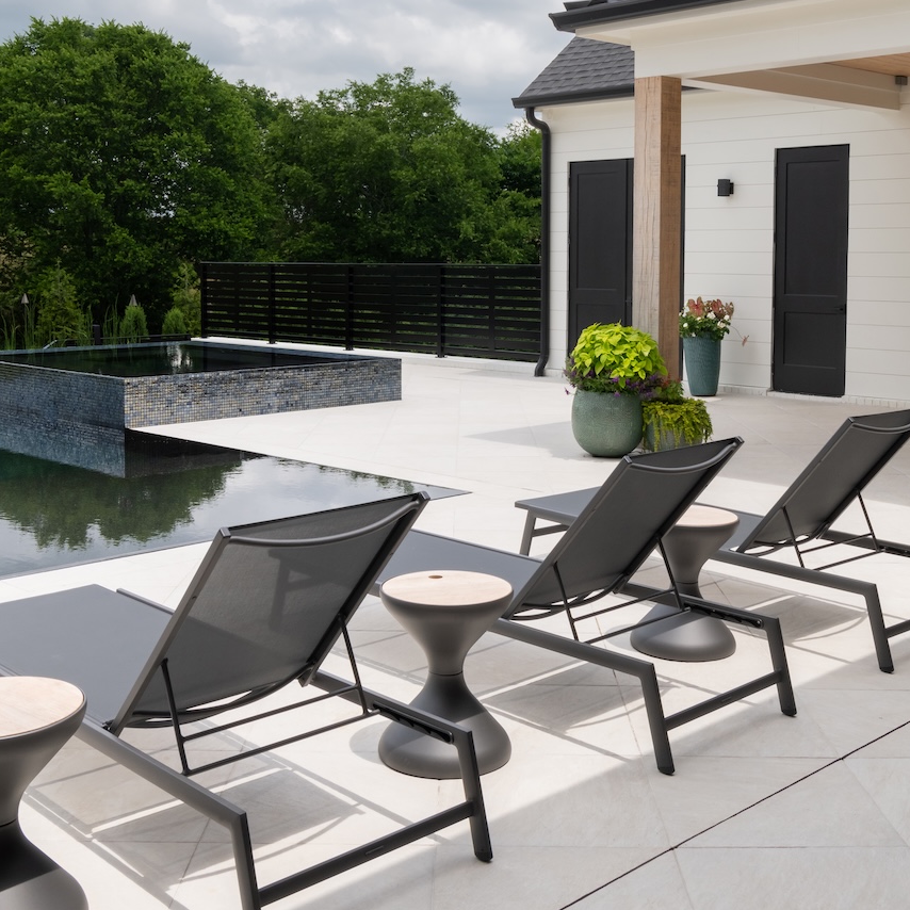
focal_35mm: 44
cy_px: 309
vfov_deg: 38.0
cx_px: 461
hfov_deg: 38.3
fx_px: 1309
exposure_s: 1/200
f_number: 22
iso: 500
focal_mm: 34
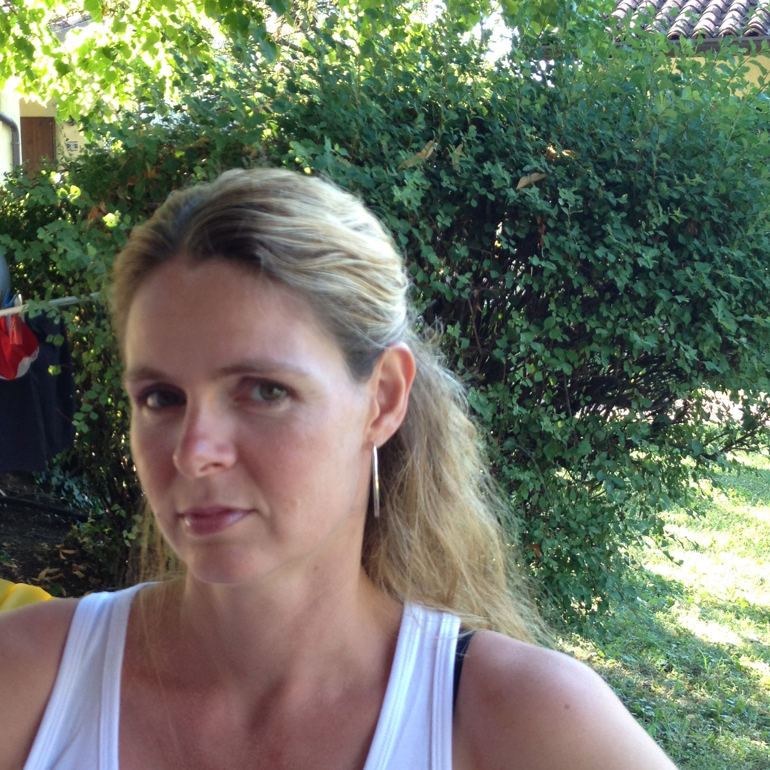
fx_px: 1460
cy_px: 472
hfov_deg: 29.4
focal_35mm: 58
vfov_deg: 29.5
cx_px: 263
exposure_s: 1/60
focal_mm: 4.28
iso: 64
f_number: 2.4
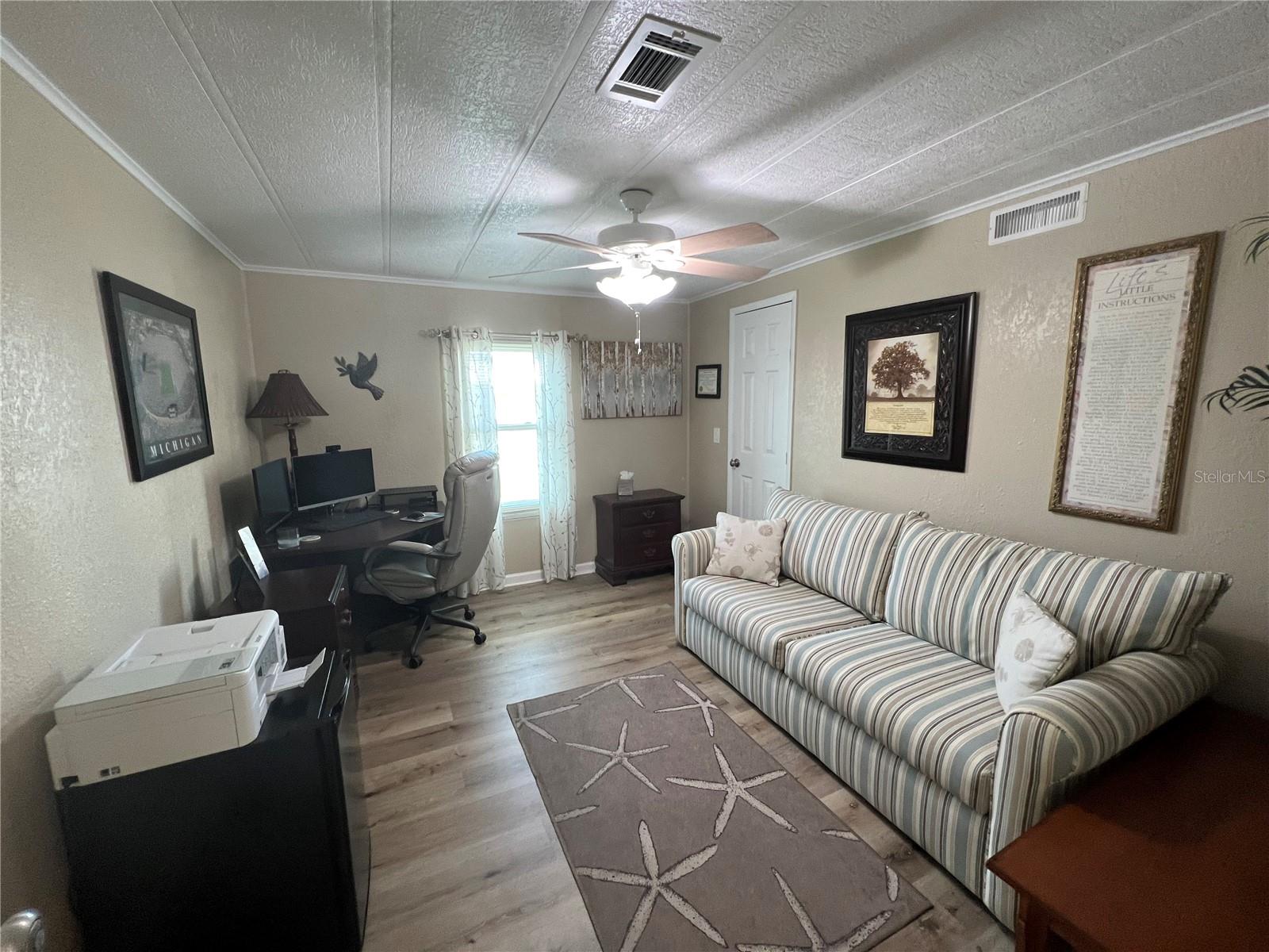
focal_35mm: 13
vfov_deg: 89.9
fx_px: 477
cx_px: 634
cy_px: 476
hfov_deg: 106.2
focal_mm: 1.57
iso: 160
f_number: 1.8
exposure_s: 1/60
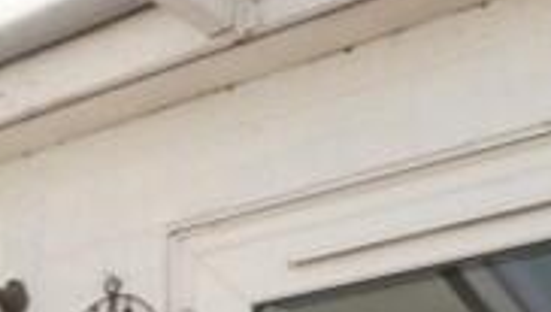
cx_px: -51
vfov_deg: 10.2
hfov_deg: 20.7
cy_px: 825
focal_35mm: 98
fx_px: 1434
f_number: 6.3
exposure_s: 1/250
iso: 200
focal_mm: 8
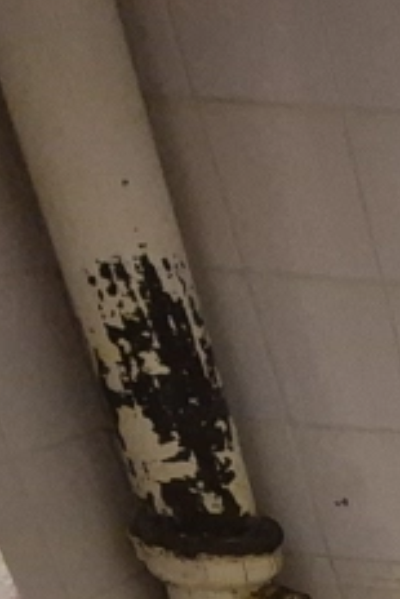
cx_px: 1019
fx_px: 1215
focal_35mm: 73
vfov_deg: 20.2
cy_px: 1070
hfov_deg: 13.0
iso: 800
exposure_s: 1/50
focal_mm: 1.74
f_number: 2.2
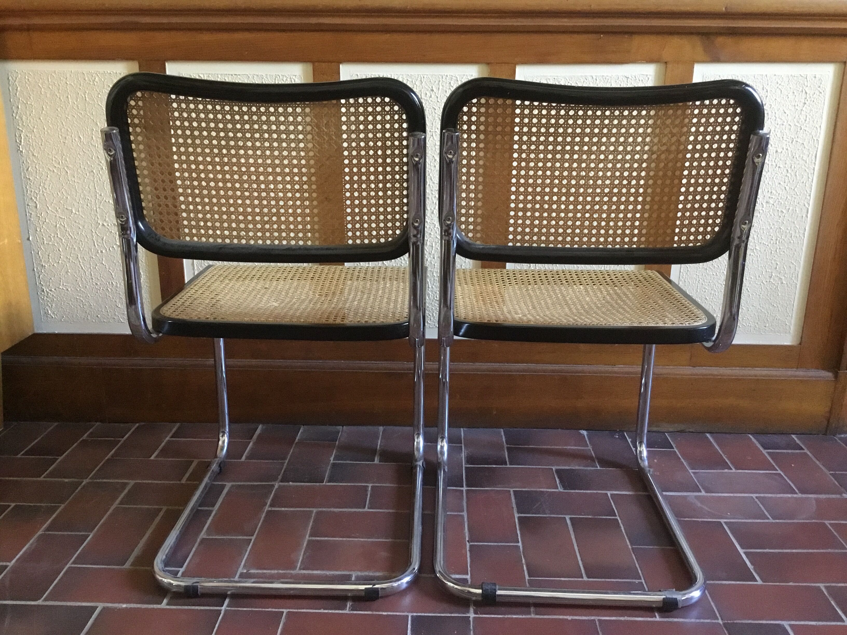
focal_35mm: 31
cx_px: 424
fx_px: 759
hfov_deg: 58.4
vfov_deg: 45.4
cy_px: 318
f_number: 2.4
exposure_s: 1/17
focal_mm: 3.3
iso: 320
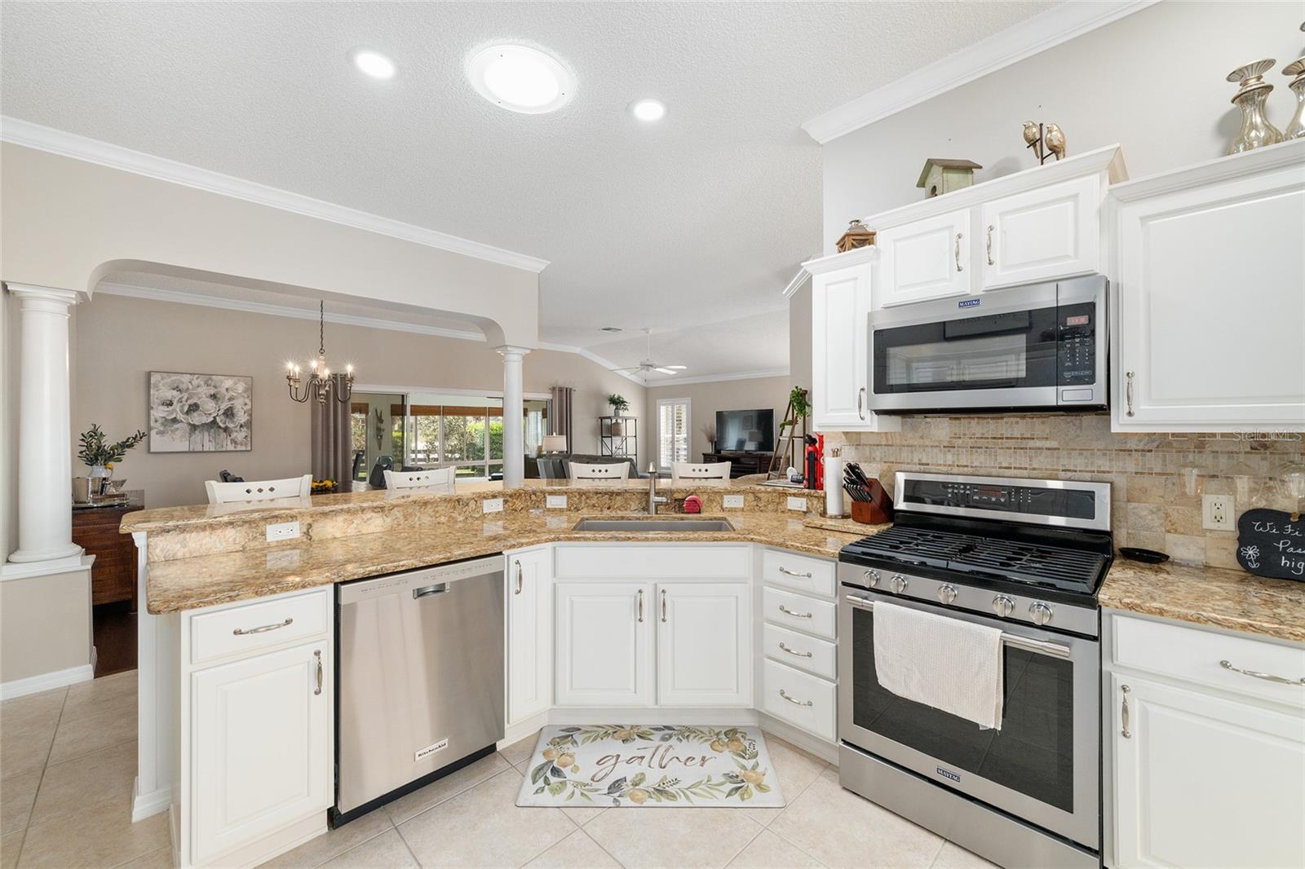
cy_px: 434
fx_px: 507
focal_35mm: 14
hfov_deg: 104.3
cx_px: 652
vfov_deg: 81.2
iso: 500
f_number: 8
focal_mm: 14
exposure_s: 1/25
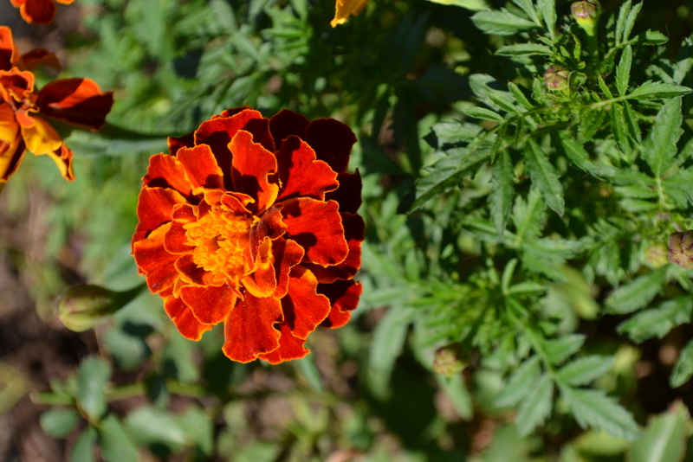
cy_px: 231
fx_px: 1589
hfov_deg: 24.6
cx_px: 346
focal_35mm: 82
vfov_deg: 16.6
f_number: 8
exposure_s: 1/160
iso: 100
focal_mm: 55
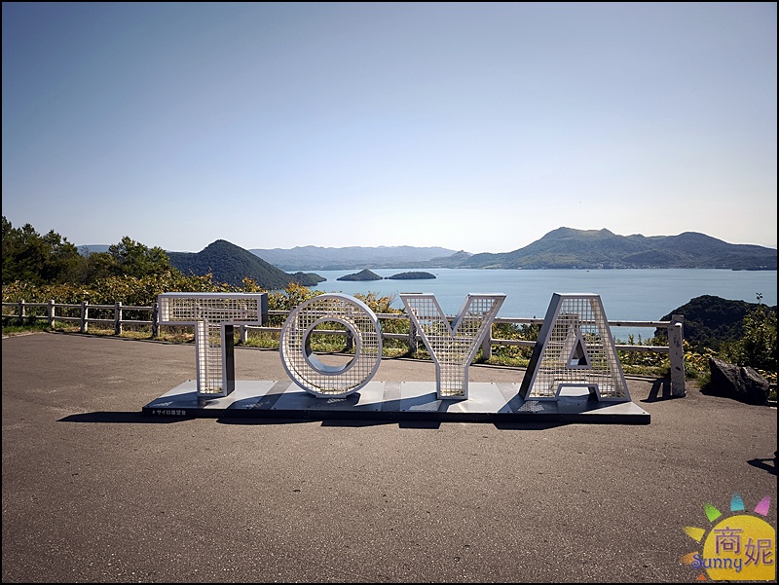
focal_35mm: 23
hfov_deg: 73.9
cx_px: 390
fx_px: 518
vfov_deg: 58.9
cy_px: 292
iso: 50
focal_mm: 6.57
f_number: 1.6
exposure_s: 1/1480
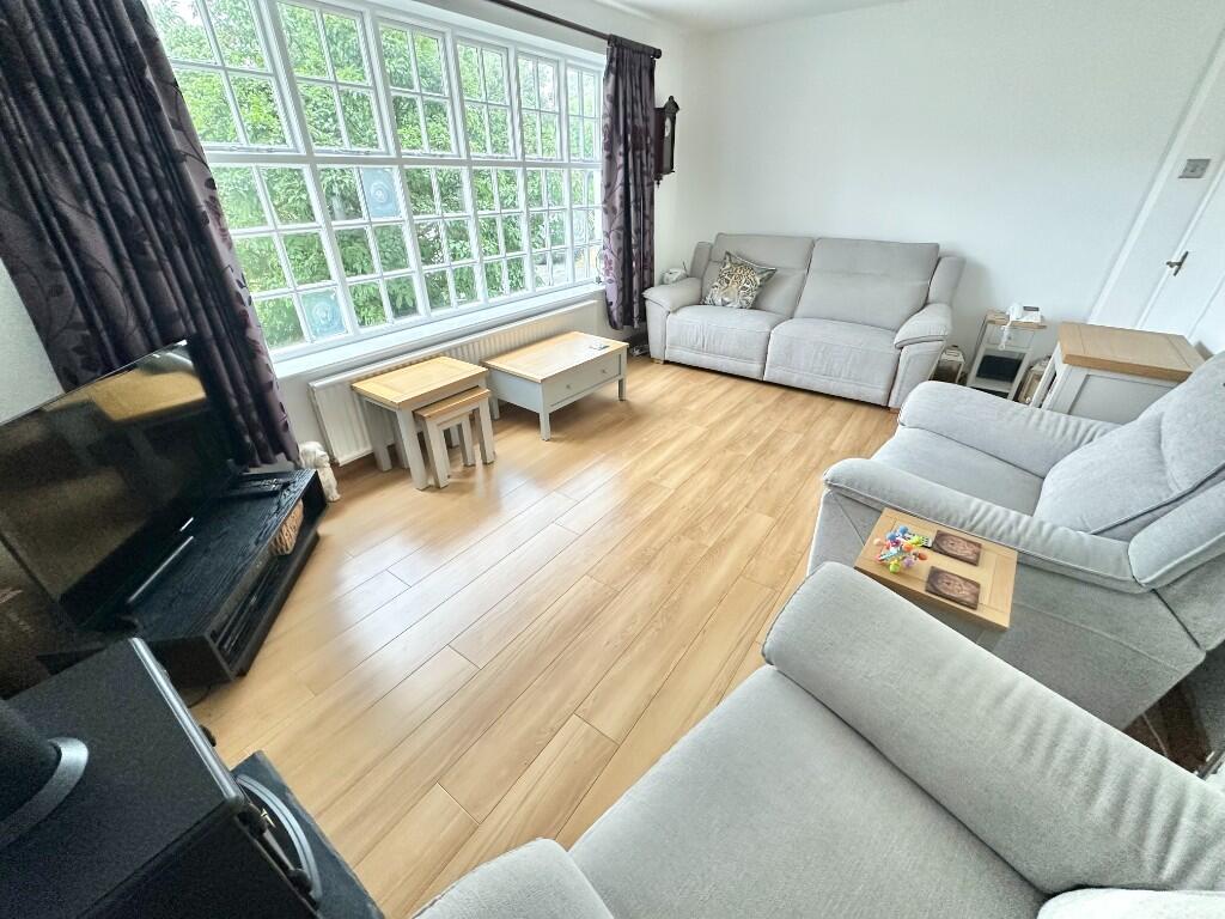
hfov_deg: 102.1
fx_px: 495
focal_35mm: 14
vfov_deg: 85.7
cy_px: 460
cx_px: 612
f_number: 2.2
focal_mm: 2.22
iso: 320
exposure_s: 1/97
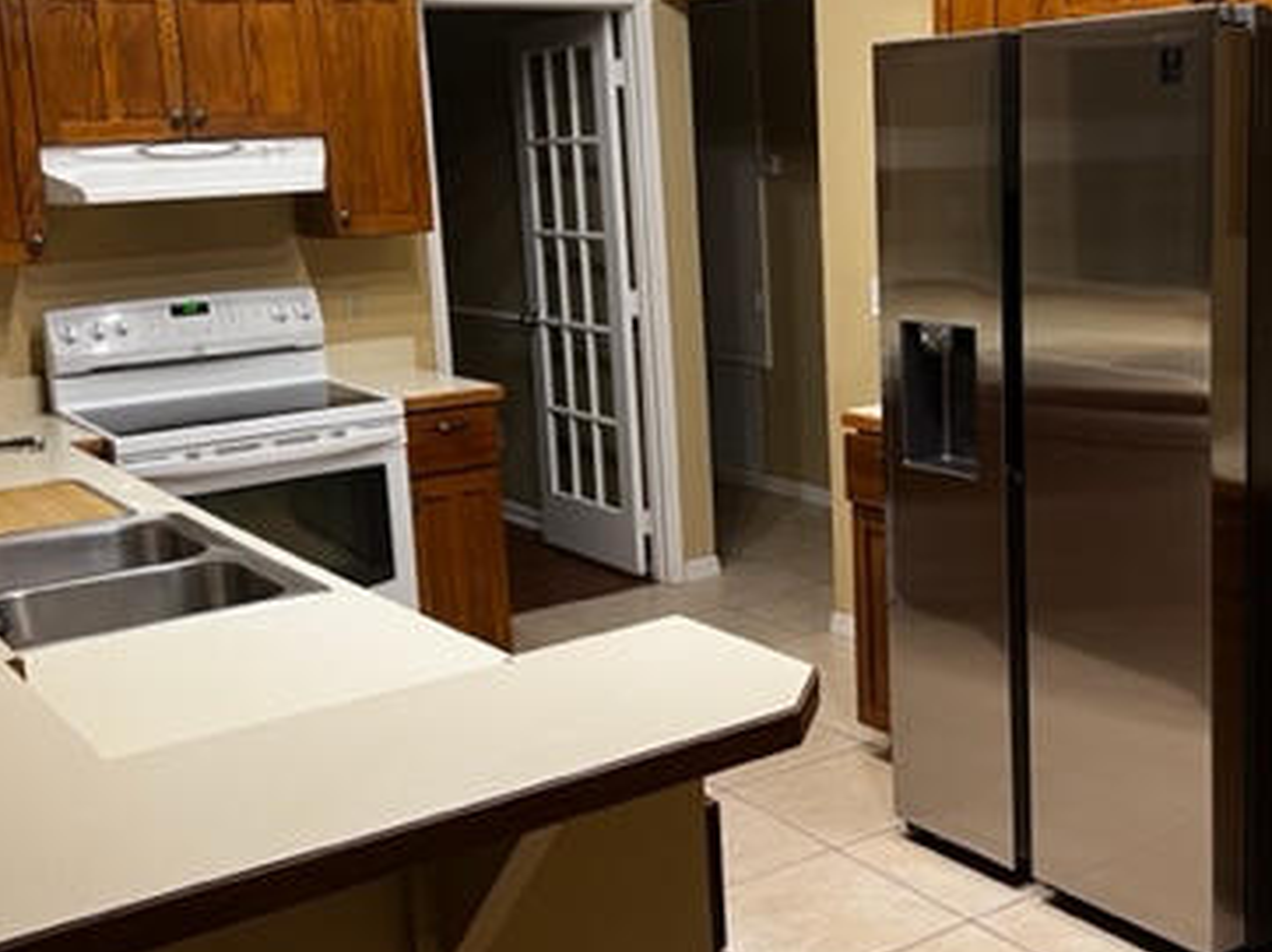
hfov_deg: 40.9
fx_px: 1689
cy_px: 407
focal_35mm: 46
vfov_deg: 31.4
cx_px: 801
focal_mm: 5.7
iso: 160
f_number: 1.5
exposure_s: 1/60
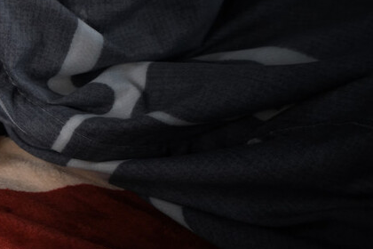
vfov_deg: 13.4
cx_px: -139
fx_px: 1036
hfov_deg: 18.7
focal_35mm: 100
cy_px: -17
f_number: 5
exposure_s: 1/125
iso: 500
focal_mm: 35
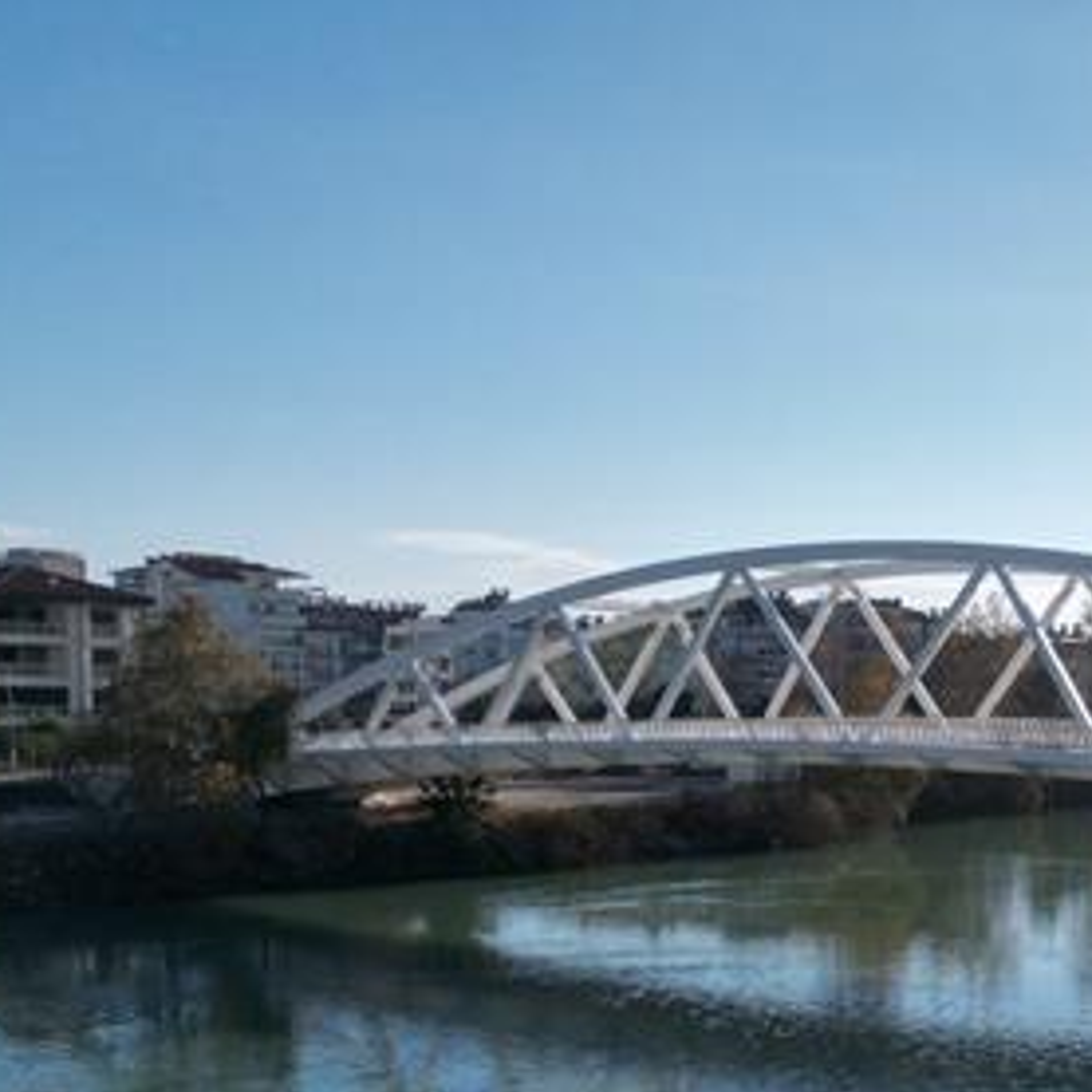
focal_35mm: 49
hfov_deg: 32.6
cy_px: 781
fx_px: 1749
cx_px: 1017
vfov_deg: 34.2
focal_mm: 6.72
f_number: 1.7
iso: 120
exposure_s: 1/5000
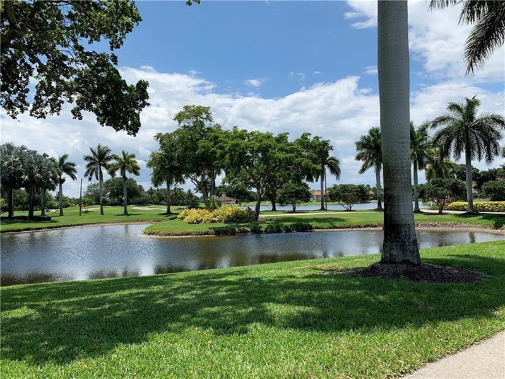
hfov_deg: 67.3
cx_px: 252
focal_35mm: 26
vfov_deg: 53.1
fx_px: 379
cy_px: 190
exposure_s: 1/2481
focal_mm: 4.25
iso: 25
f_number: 1.8
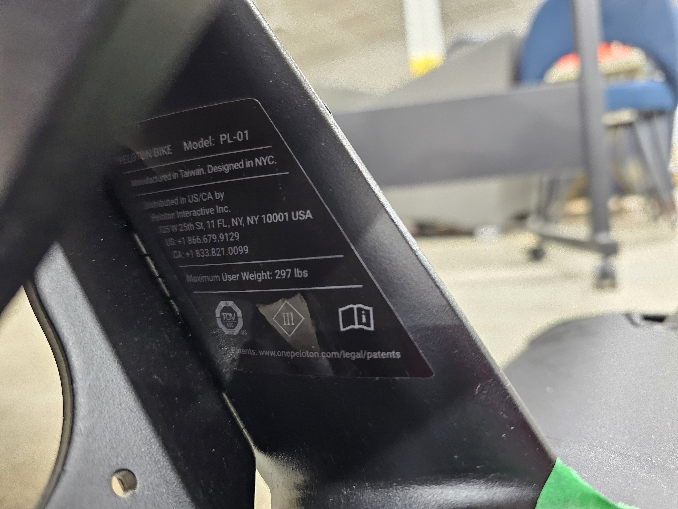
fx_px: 450
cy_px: 254
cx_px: 339
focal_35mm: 23
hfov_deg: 73.9
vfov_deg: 58.9
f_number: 1.7
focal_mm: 6.3
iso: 1250
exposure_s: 1/24
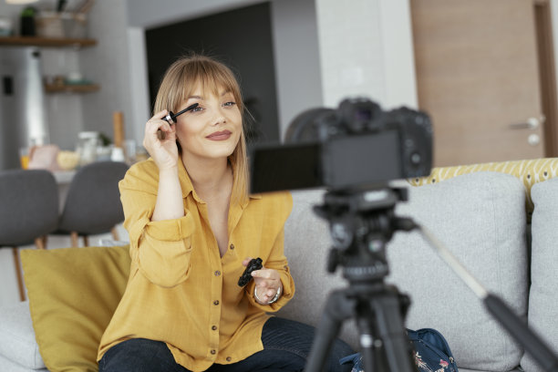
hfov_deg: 34.5
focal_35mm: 58
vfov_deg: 23.4
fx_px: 899
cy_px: 186
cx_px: 279
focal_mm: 58
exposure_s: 1/200
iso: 320
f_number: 3.2
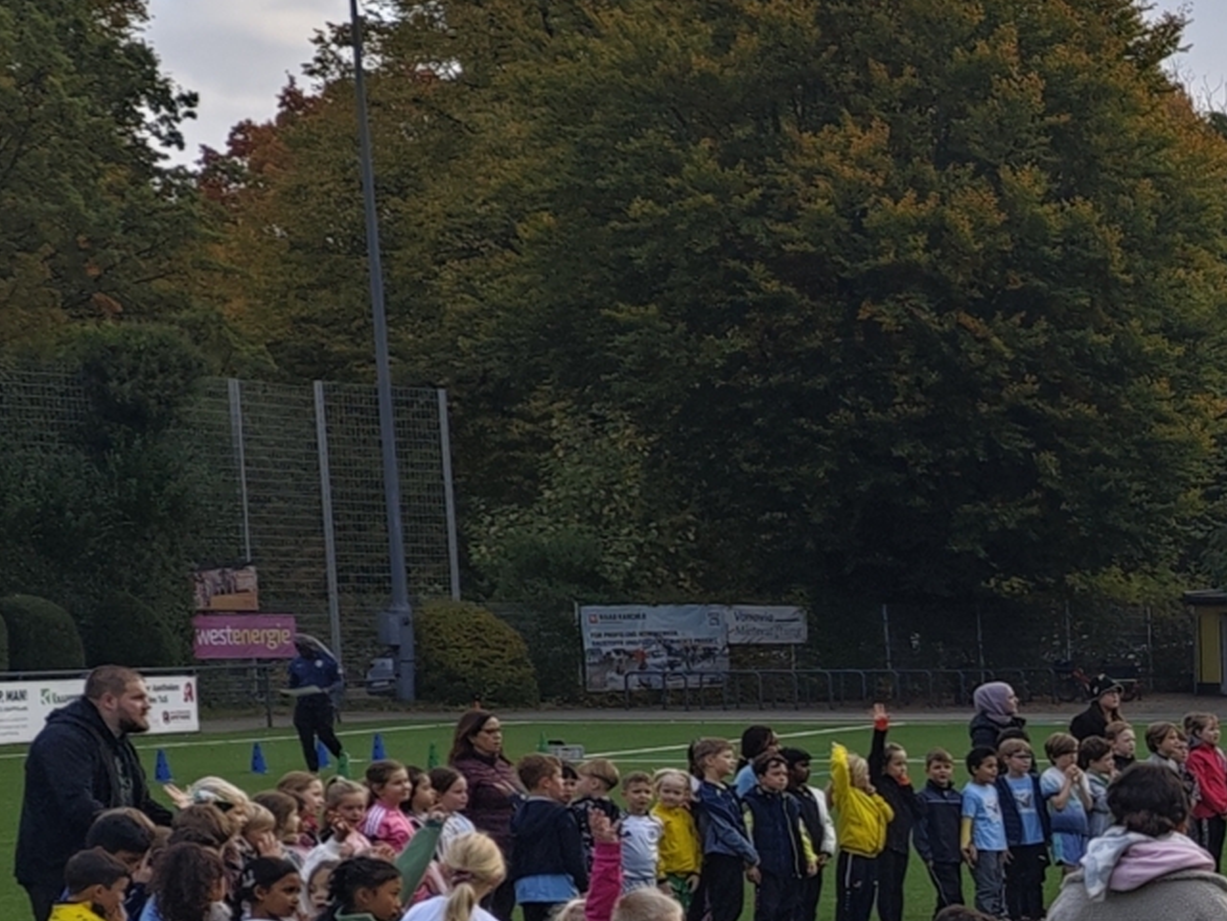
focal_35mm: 92
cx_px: 2285
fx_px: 3261
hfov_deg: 17.0
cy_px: 1050
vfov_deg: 15.6
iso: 50
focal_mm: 6.55
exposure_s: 1/500
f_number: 1.6
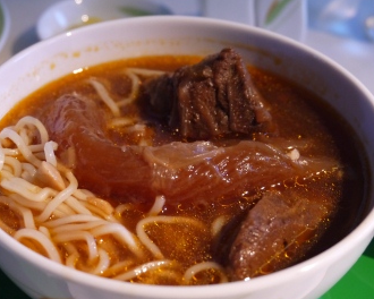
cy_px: 189
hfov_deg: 30.9
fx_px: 675
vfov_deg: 24.9
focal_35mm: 61
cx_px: 169
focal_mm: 23
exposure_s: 1/60
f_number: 4.8
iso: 1000
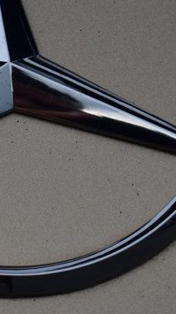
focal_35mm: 250
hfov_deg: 4.9
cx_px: 37
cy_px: 100
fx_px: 2076
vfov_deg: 8.6
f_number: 9
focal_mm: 55
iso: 400
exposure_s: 1/160
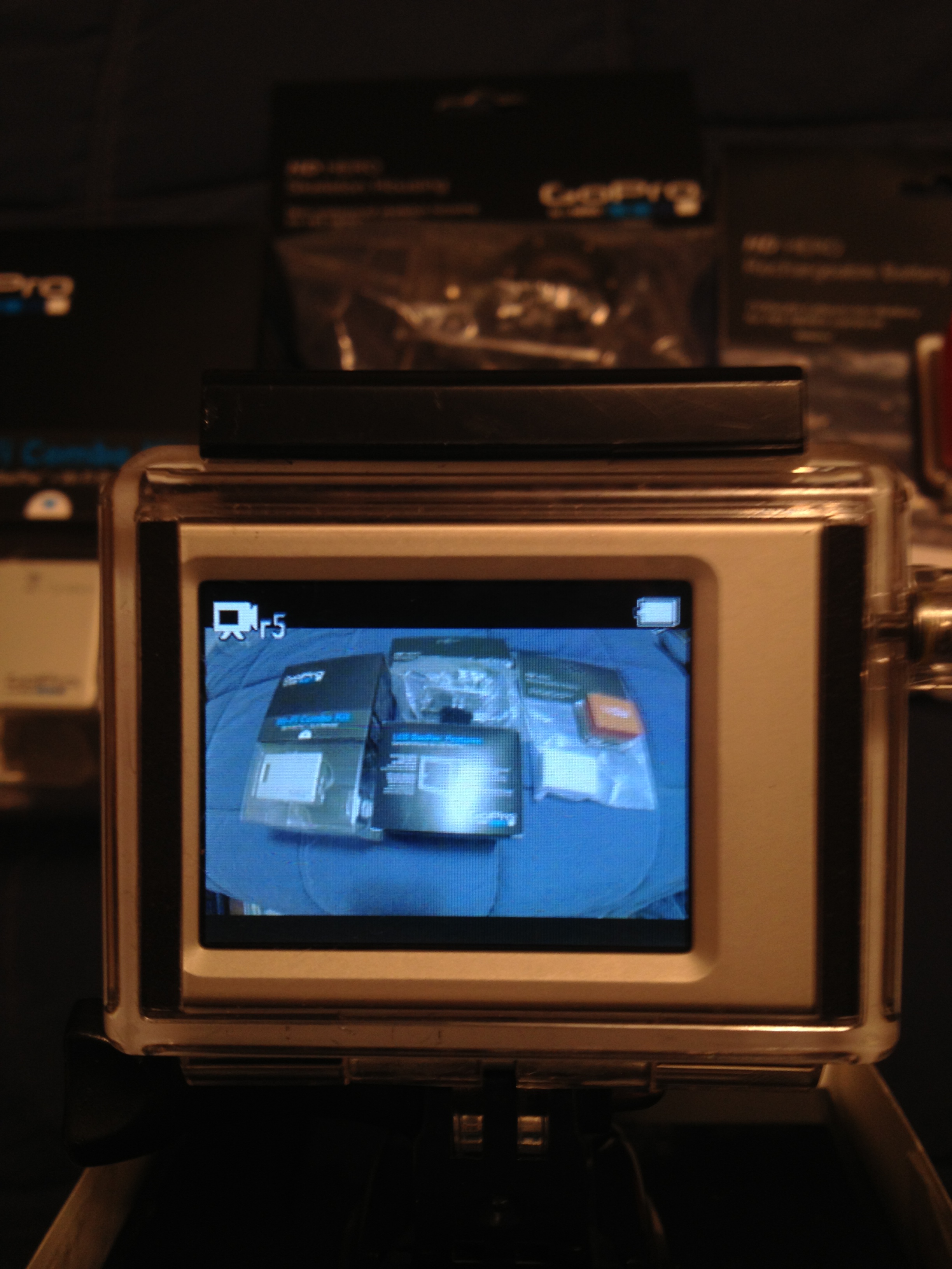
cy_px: 634
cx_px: 476
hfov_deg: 40.7
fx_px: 1283
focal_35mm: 35
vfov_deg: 52.6
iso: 50
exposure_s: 1/20
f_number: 2.4
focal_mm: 4.28
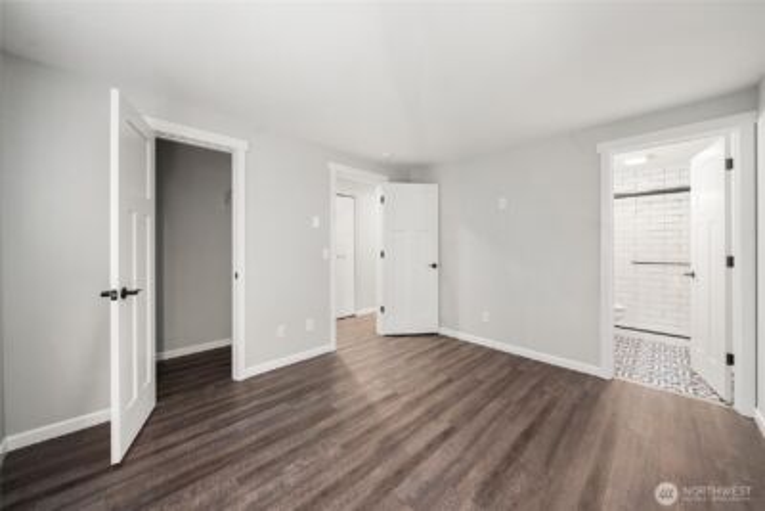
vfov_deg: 90.1
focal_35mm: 12
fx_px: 255
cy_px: 256
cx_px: 382
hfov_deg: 112.6
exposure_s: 1/60
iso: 640
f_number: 7.1
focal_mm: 12
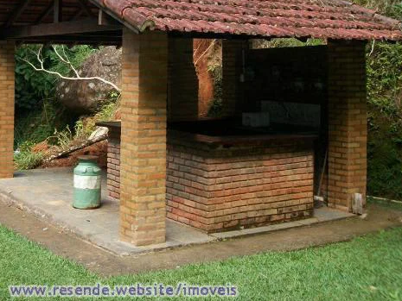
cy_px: 45
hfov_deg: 34.5
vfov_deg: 25.9
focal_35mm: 55
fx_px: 639
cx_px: 124
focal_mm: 5.7
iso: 80
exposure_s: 1/160
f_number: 2.9
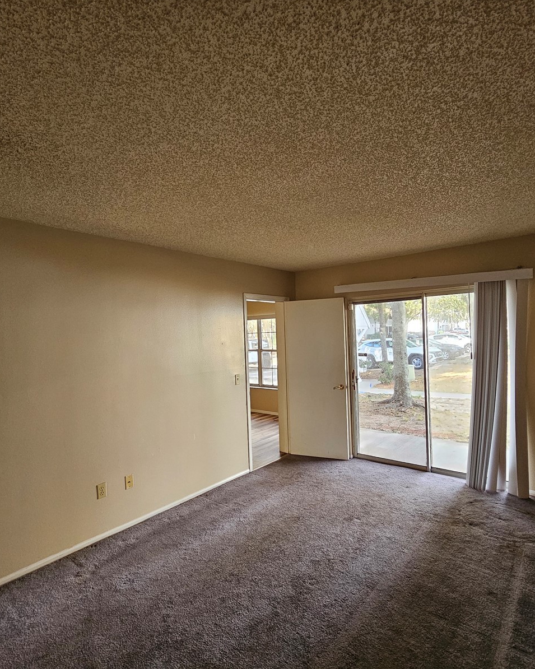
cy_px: 333
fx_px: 337
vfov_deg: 89.6
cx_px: 271
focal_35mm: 17
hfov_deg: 77.0
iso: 250
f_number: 2.2
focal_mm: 2.2
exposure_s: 1/77.4
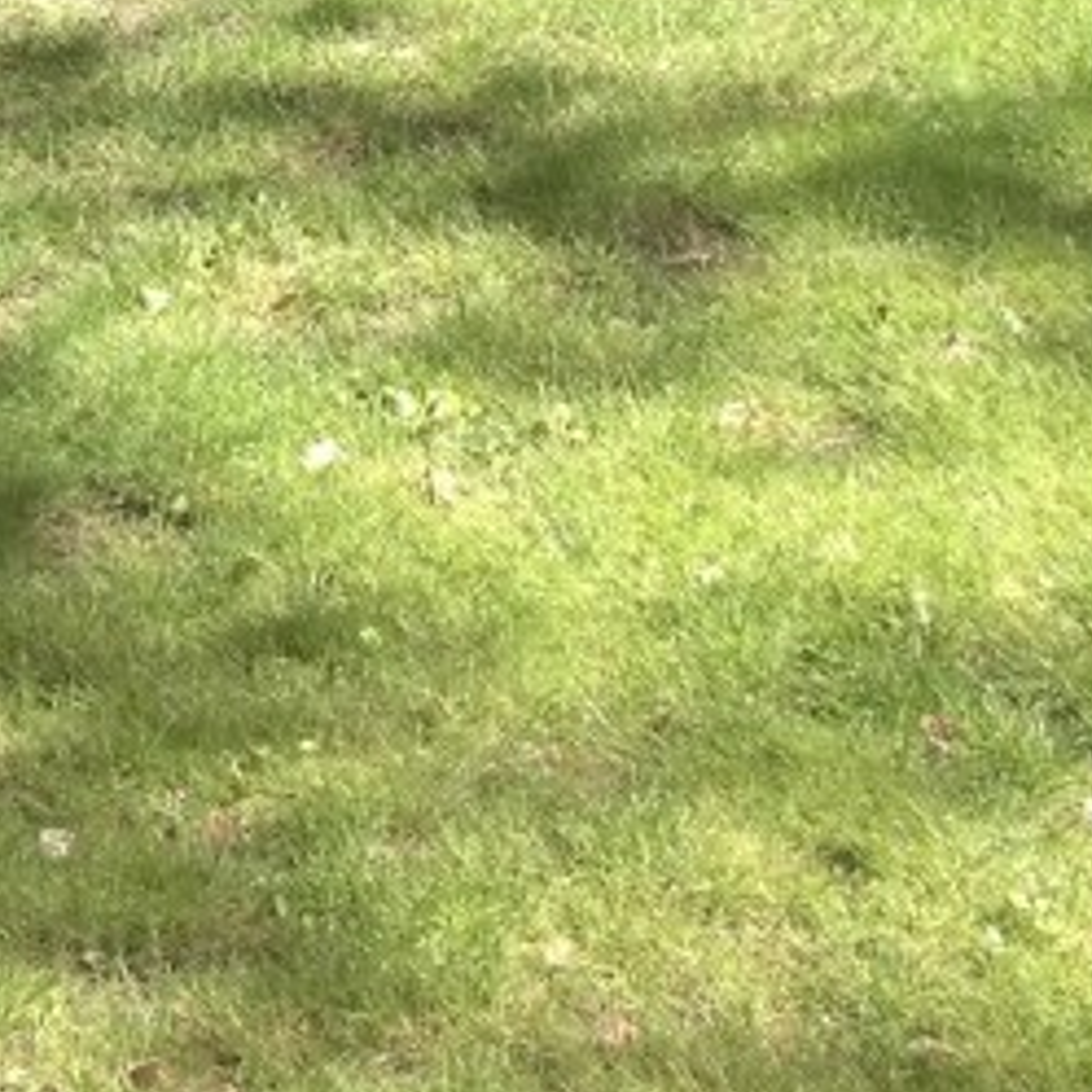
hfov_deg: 18.6
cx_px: -105
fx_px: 3212
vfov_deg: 17.4
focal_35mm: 90
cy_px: -548
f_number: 3.3
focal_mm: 5.9
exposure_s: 1/200
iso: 80
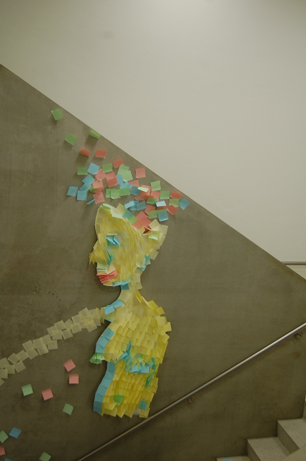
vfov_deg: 43.6
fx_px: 575
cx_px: 153
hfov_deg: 29.8
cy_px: 230
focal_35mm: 45
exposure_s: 1/50
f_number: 4.2
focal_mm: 30
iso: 400
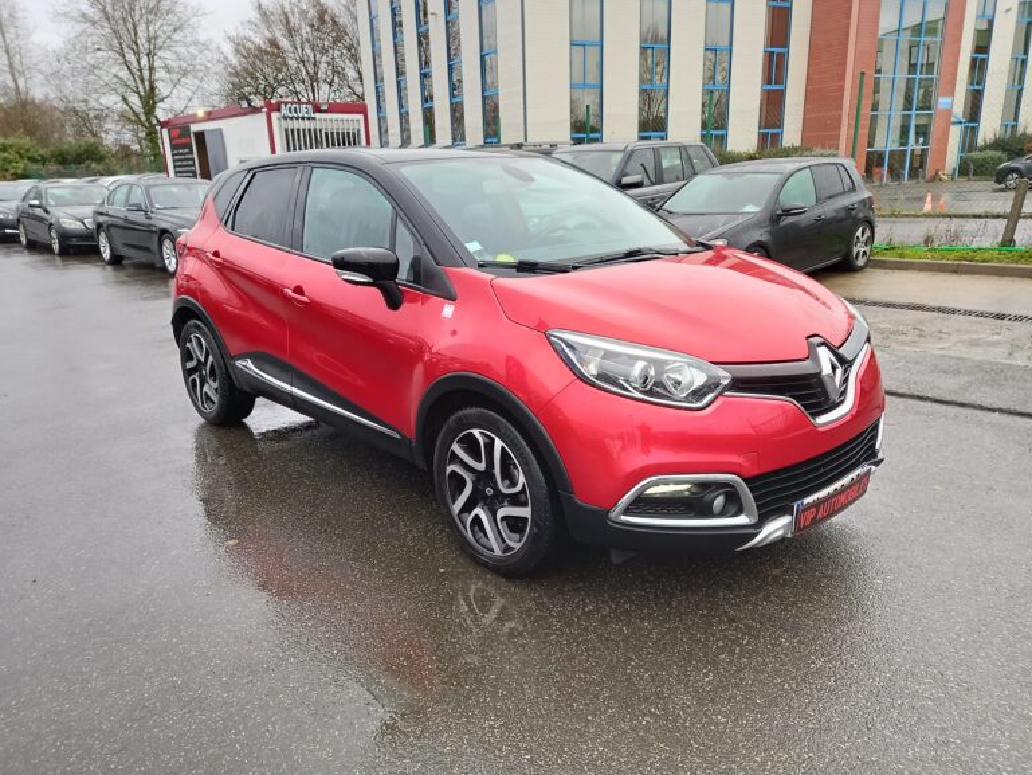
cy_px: 400
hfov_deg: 67.3
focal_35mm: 26
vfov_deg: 53.1
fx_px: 775
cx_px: 505
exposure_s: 1/50
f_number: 2
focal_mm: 4.6
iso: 160
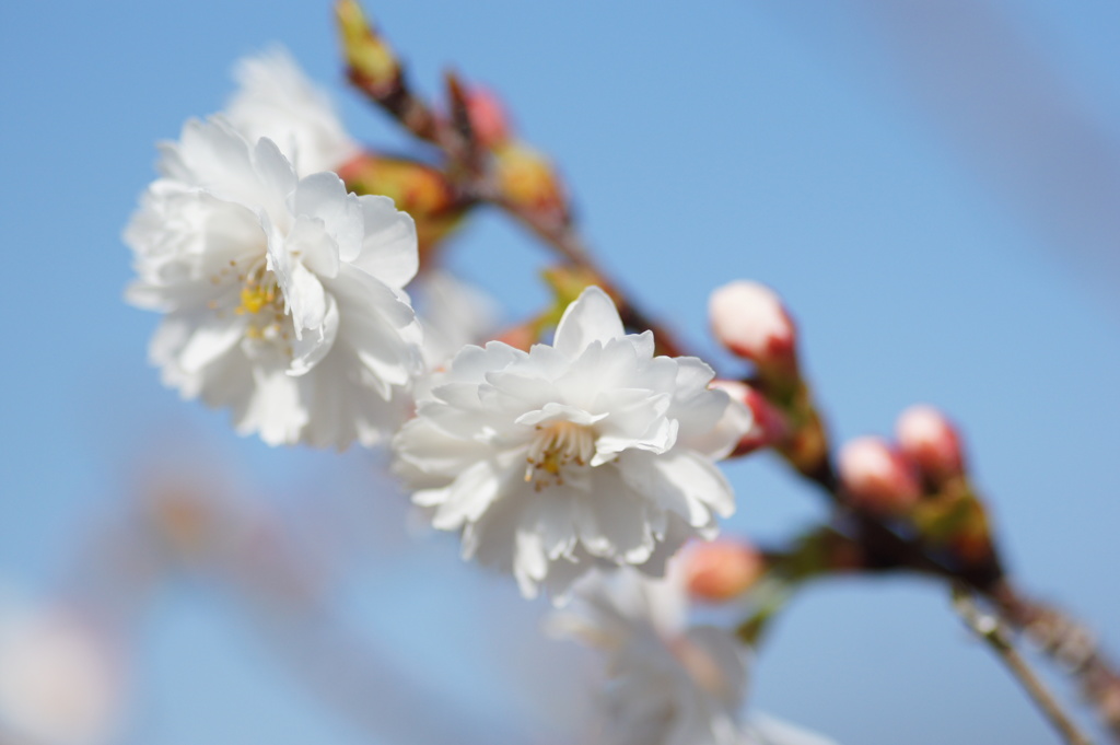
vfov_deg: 8.7
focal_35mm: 158
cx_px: 560
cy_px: 372
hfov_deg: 13.1
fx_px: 4896
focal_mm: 105
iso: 200
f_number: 2.8
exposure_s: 1/4000
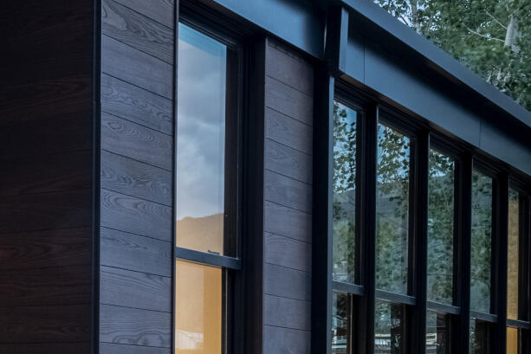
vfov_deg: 14.1
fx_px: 1372
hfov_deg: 18.8
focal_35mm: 93
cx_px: -308
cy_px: 473
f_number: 13
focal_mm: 19
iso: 100
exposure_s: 1/8
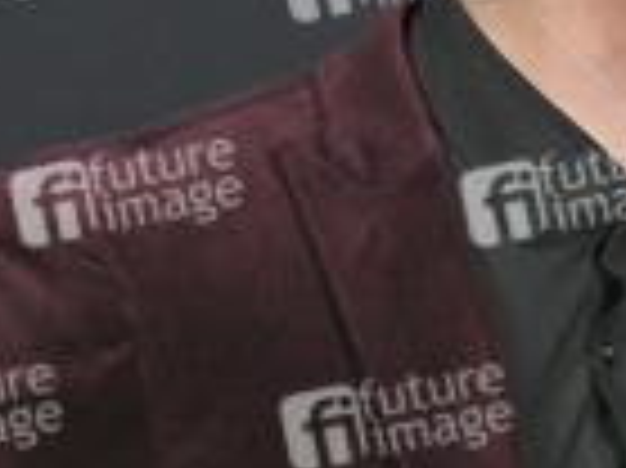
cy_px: 81
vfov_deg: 6.1
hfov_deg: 8.0
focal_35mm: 244
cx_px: 907
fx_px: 4409
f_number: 6.3
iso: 2500
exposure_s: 1/320
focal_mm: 78
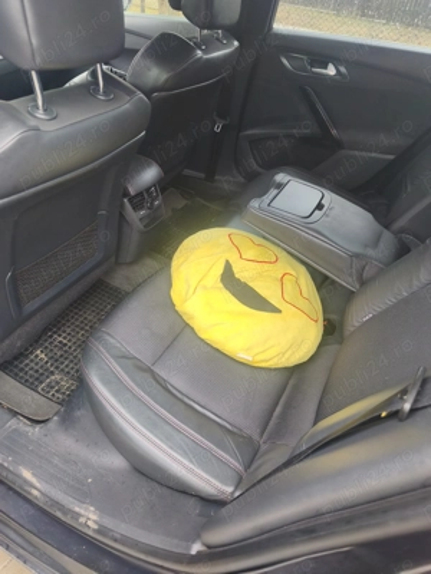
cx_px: 216
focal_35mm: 23
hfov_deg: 58.9
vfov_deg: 73.9
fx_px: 382
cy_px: 287
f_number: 1.65
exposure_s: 1/99.9
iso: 320
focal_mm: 6.18
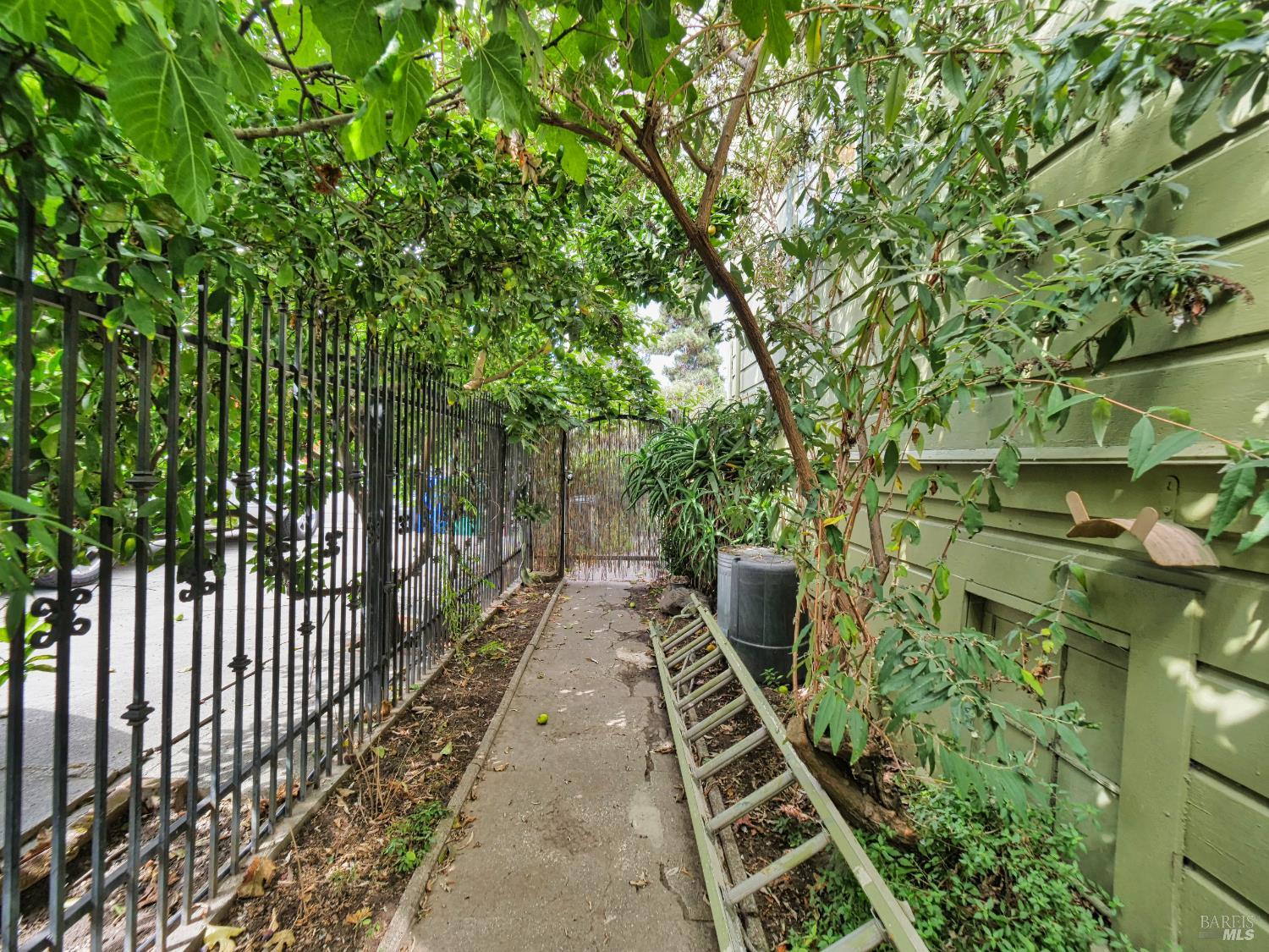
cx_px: 634
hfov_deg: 102.1
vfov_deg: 85.7
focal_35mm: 14
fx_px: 513
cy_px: 476
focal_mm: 7
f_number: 4.5
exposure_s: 1/125
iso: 320
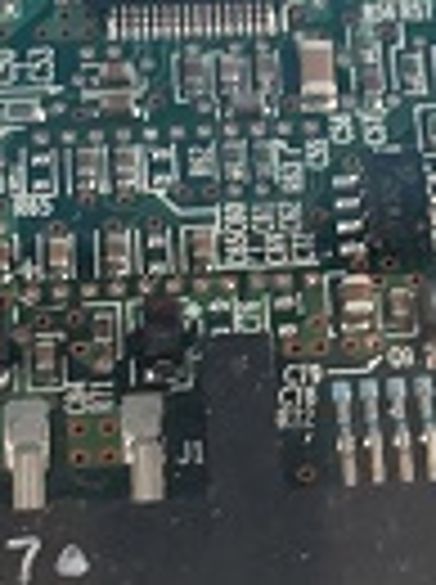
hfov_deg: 8.9
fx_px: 2730
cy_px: 227
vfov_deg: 12.2
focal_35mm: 162
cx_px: 627
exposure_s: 1/60
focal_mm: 4.25
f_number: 1.8
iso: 200
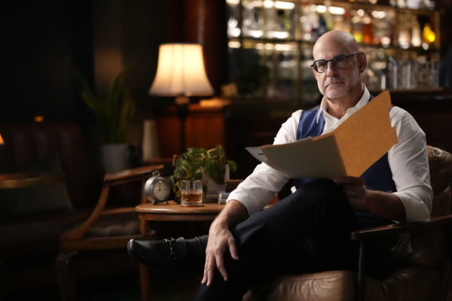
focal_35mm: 85
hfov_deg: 23.9
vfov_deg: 16.1
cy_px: 150
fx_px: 1067
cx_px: 226
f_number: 2
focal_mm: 85
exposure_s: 1/160
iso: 6400
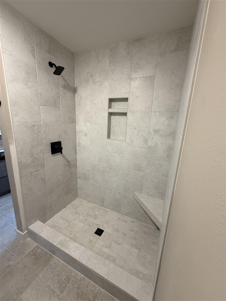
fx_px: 122
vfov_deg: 102.1
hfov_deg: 85.7
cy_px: 150
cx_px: 113
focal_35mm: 14
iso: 320
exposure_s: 1/60
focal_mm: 2.22
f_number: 2.2
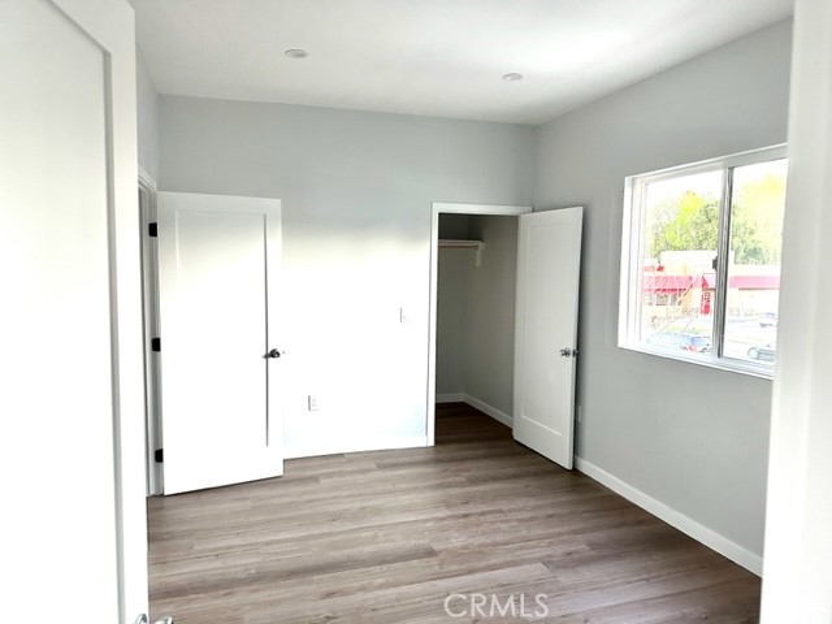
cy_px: 312
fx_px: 577
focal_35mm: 24
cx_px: 416
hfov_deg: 71.6
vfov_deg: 56.8
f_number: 1.78
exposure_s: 1/60
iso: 400
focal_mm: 6.86
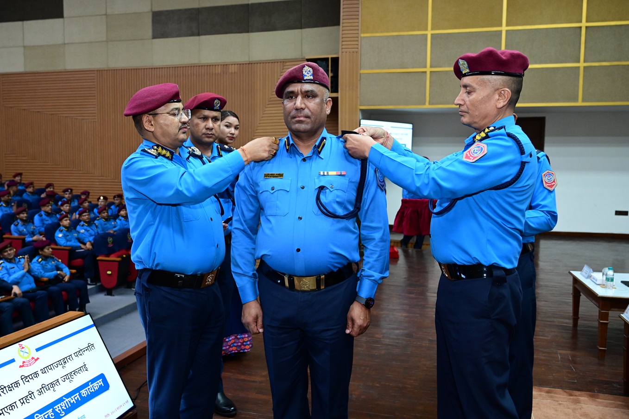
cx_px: 314
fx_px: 550
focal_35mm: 32
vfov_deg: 41.7
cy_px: 210
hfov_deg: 59.5
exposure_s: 1/125
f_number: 4.5
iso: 3200
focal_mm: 31.5
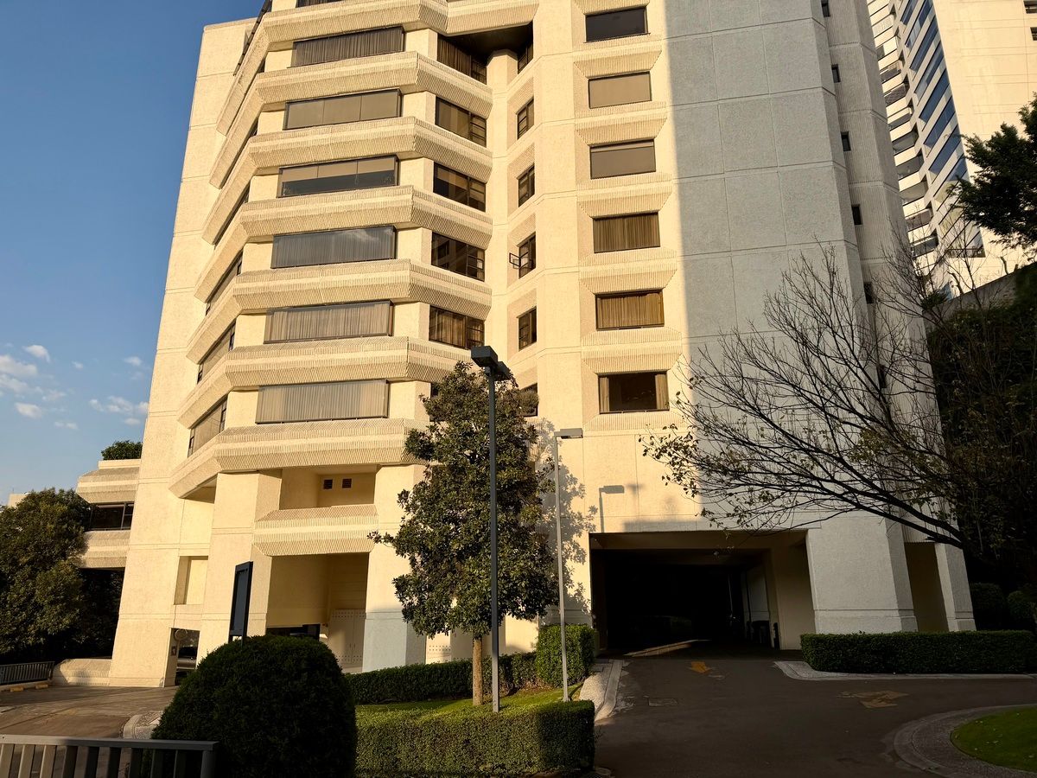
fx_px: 719
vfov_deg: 56.8
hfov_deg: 71.6
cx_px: 518
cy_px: 389
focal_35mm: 24
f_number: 1.78
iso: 80
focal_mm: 6.76
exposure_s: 1/4673
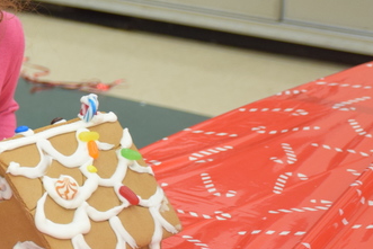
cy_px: 32
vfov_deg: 8.4
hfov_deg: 12.0
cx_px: -193
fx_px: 1685
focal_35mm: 163
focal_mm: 35
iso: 900
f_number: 4.2
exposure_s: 1/60
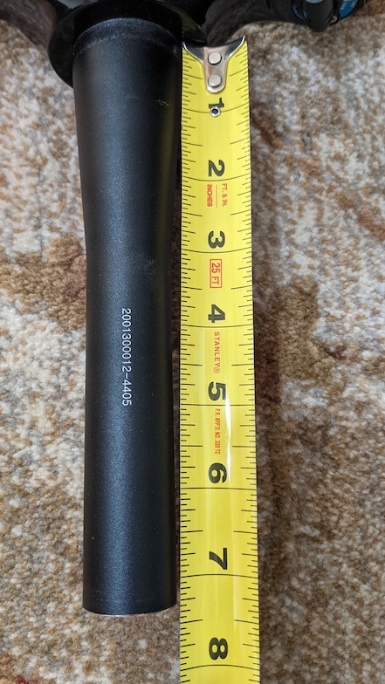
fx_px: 544
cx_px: 141
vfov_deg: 64.3
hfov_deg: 38.7
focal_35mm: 30
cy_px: 345
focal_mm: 4.38
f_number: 1.73
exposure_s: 1/60
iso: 358
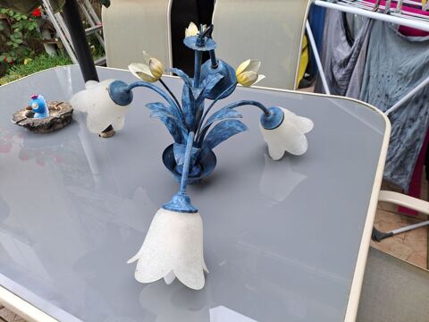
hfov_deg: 69.4
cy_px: 161
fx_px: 310
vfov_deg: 54.9
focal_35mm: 25
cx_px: 214
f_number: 1.8
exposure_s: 1/128
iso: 32
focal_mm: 4.65
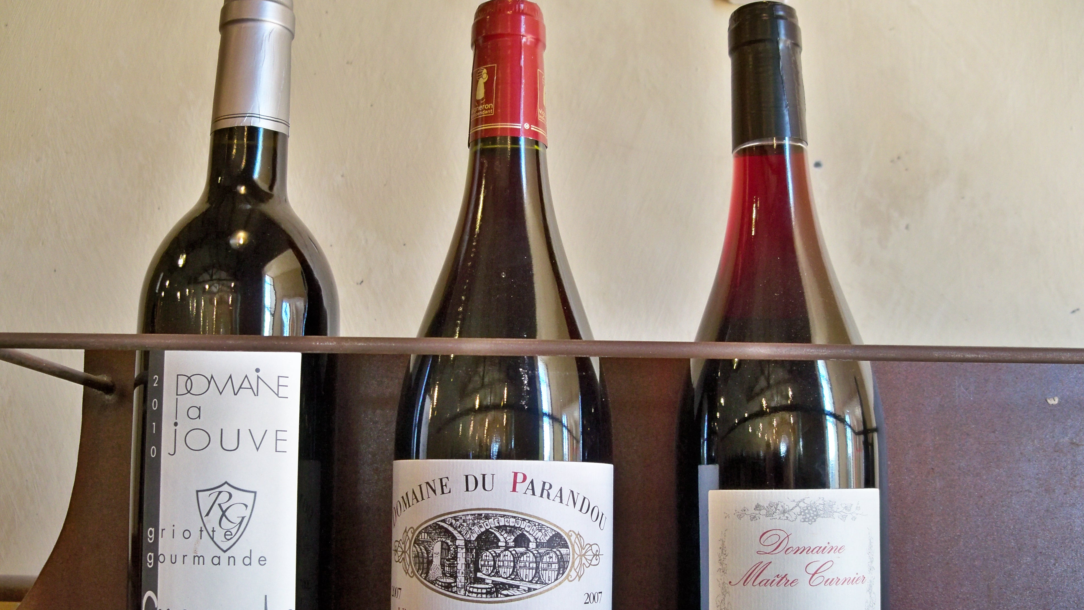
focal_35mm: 39
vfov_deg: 30.3
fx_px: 1121
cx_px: 535
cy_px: 395
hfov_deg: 51.6
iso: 200
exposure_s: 1/30
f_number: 3.5
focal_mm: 6.2
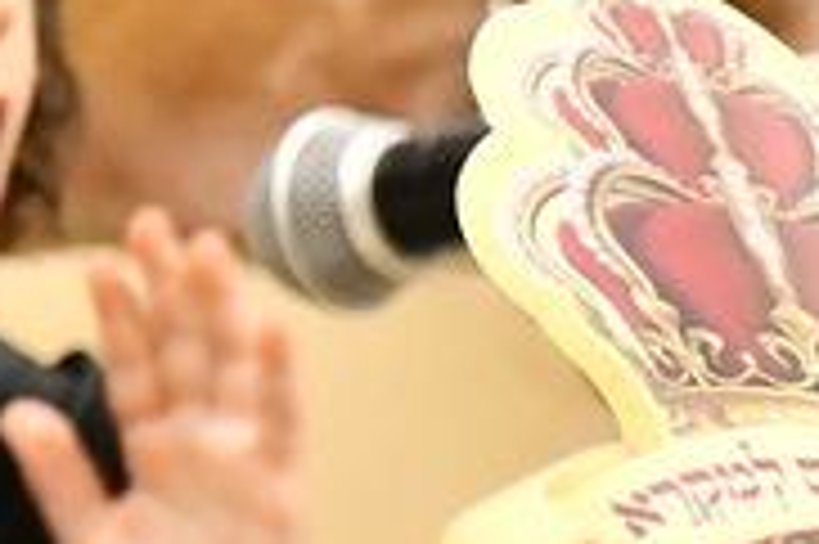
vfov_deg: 1.4
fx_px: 21888
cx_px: 1107
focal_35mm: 963
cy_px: 1472
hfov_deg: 2.1
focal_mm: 125
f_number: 5.6
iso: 4000
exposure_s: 1/160
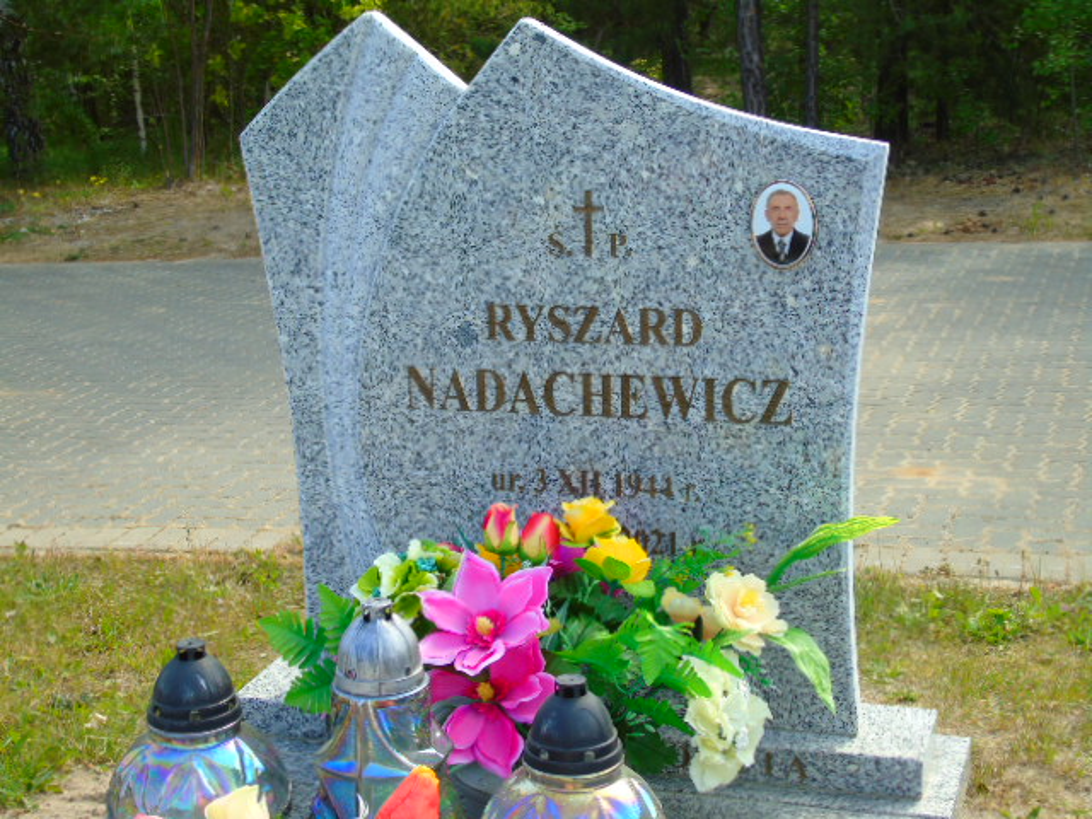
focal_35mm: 62
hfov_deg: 31.2
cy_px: 410
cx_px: 546
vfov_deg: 23.7
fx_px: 1956
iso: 80
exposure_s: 1/200
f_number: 4.5
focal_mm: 11
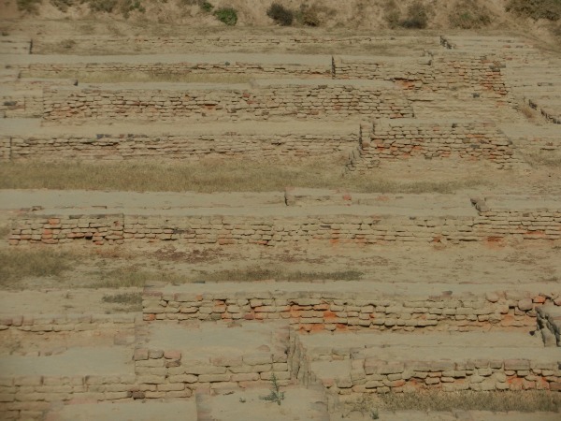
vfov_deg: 10.3
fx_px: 2334
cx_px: 280
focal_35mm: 144
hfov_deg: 13.7
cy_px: 210
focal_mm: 25.9
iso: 160
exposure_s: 1/640
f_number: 10.4
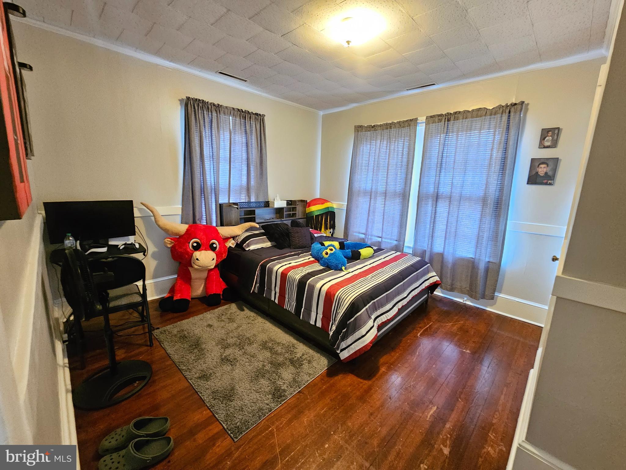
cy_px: 235
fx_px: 235
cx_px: 313
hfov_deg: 106.2
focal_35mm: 13
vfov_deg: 89.9
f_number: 2.2
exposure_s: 1/24
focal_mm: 2.2
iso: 1000
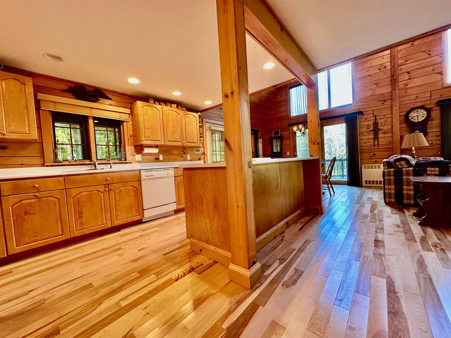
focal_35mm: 14
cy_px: 169
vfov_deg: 85.7
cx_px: 226
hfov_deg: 102.1
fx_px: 182
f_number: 2.2
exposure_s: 1/60
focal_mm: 2.22
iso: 250
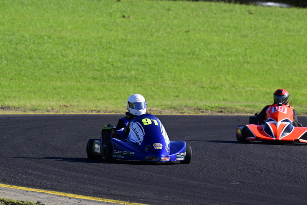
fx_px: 3839
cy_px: 102
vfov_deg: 3.1
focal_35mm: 450
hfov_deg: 4.6
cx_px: 154
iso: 640
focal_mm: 450
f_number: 11
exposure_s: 1/640
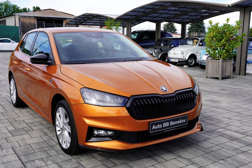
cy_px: 88
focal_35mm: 40
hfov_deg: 48.4
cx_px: 121
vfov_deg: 33.4
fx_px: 280
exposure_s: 1/125
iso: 100
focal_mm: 35
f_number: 8
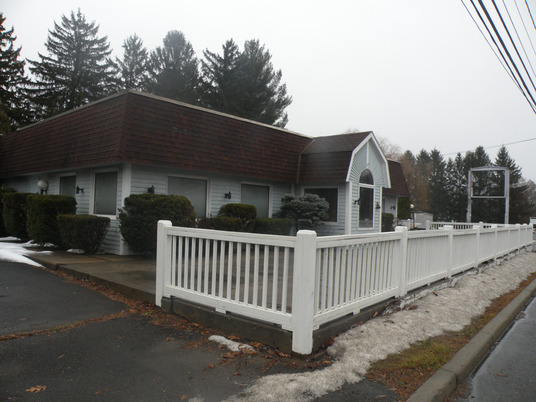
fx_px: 418
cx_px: 268
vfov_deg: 51.4
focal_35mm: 27
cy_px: 201
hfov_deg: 65.3
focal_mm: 4.7
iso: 64
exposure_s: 1/114
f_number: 4
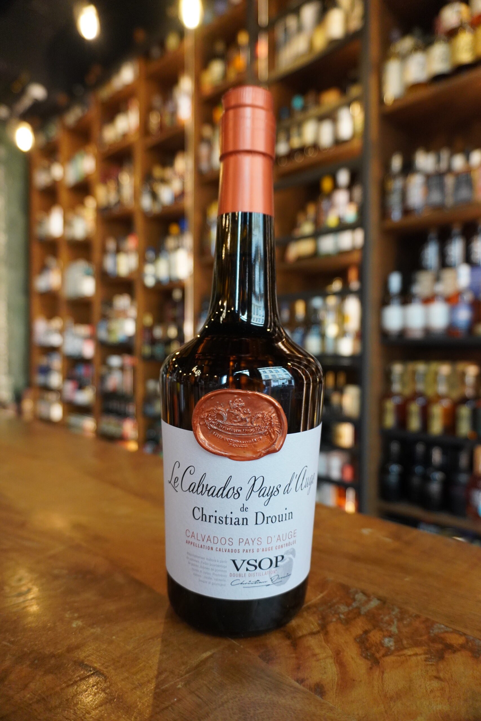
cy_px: 360
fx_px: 481
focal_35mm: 24
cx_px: 240
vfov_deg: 73.7
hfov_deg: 53.1
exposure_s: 1/160
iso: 1600
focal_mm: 16
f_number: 3.5
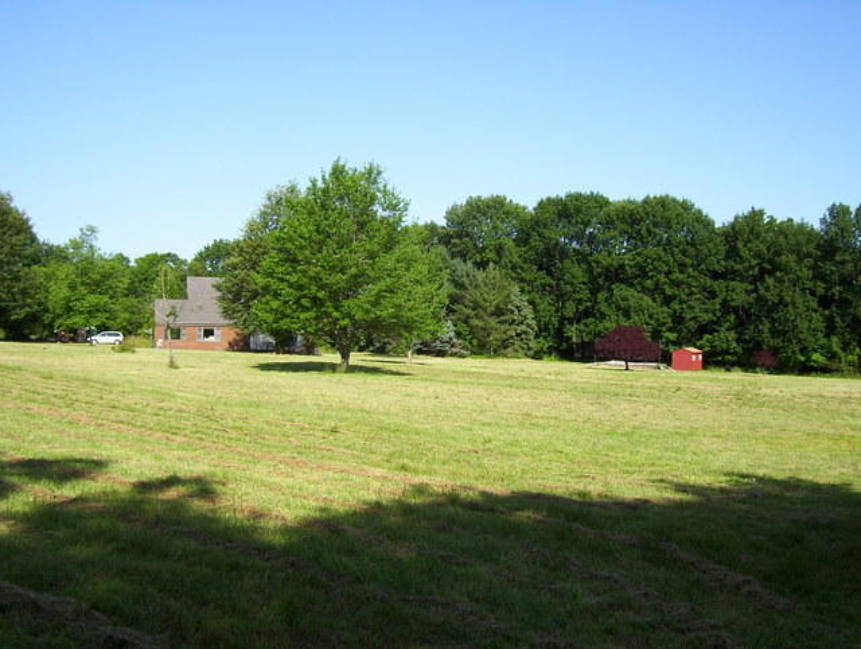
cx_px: 430
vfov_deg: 39.8
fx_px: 897
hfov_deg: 51.3
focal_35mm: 36
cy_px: 324
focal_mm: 6
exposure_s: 1/400
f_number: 4.8
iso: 80
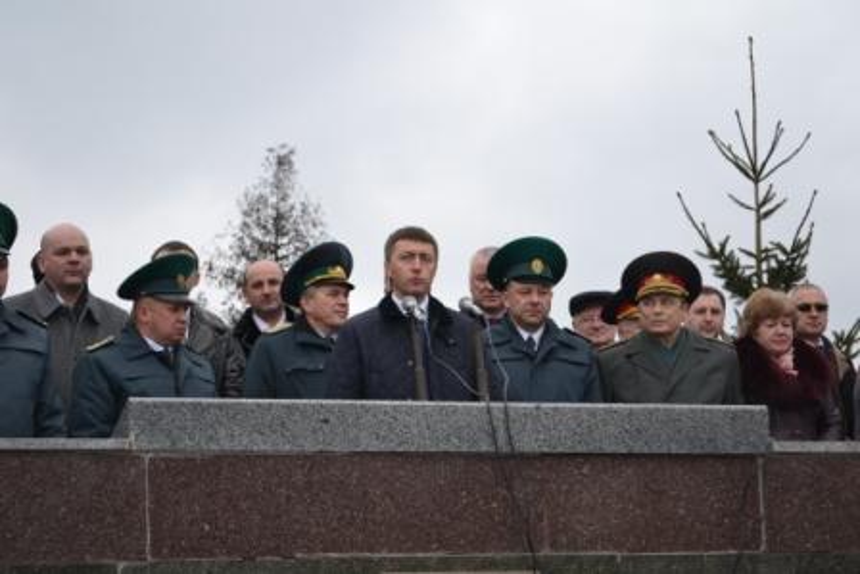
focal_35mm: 82
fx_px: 1971
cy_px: 287
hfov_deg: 24.6
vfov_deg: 16.6
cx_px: 430
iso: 125
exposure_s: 1/125
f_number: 5.6
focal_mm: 55
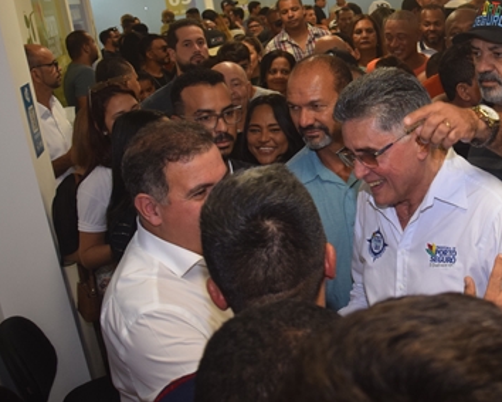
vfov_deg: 28.5
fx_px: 787
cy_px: 159
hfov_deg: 33.5
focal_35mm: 53
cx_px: 450
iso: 800
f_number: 5
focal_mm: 18
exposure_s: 1/100
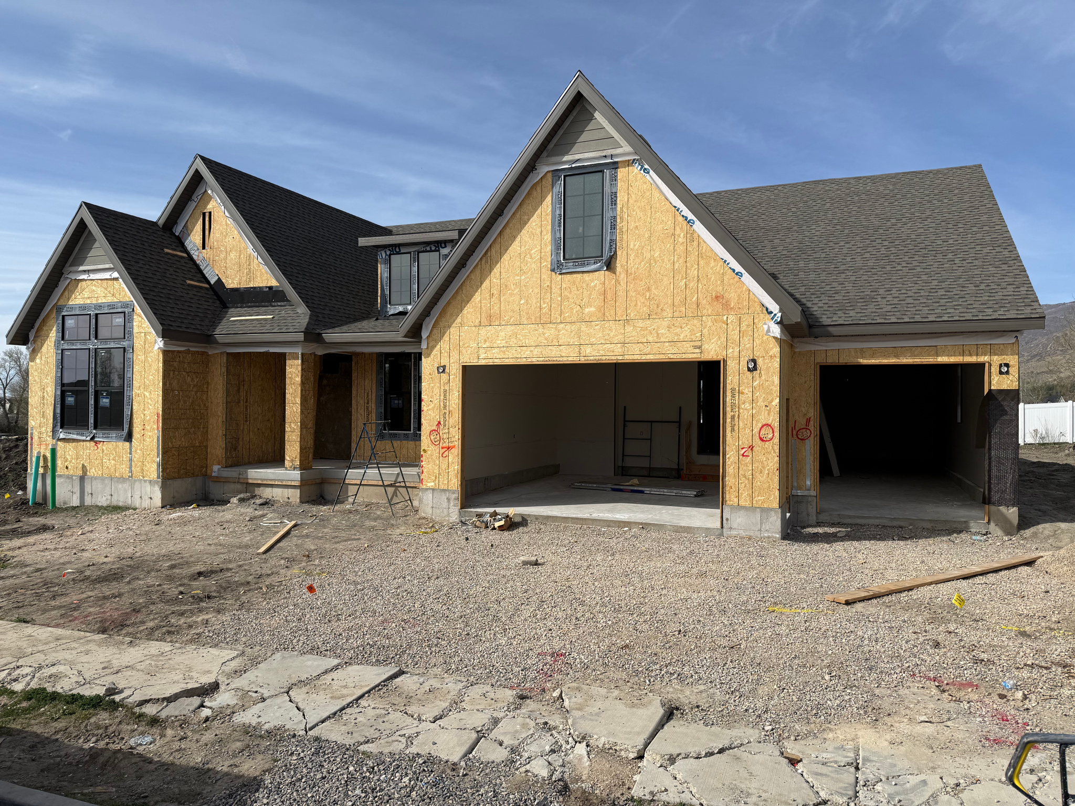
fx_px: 745
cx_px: 538
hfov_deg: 71.6
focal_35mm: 24
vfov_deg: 56.8
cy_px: 403
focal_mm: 6.76
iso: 80
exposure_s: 1/5714
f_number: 1.78
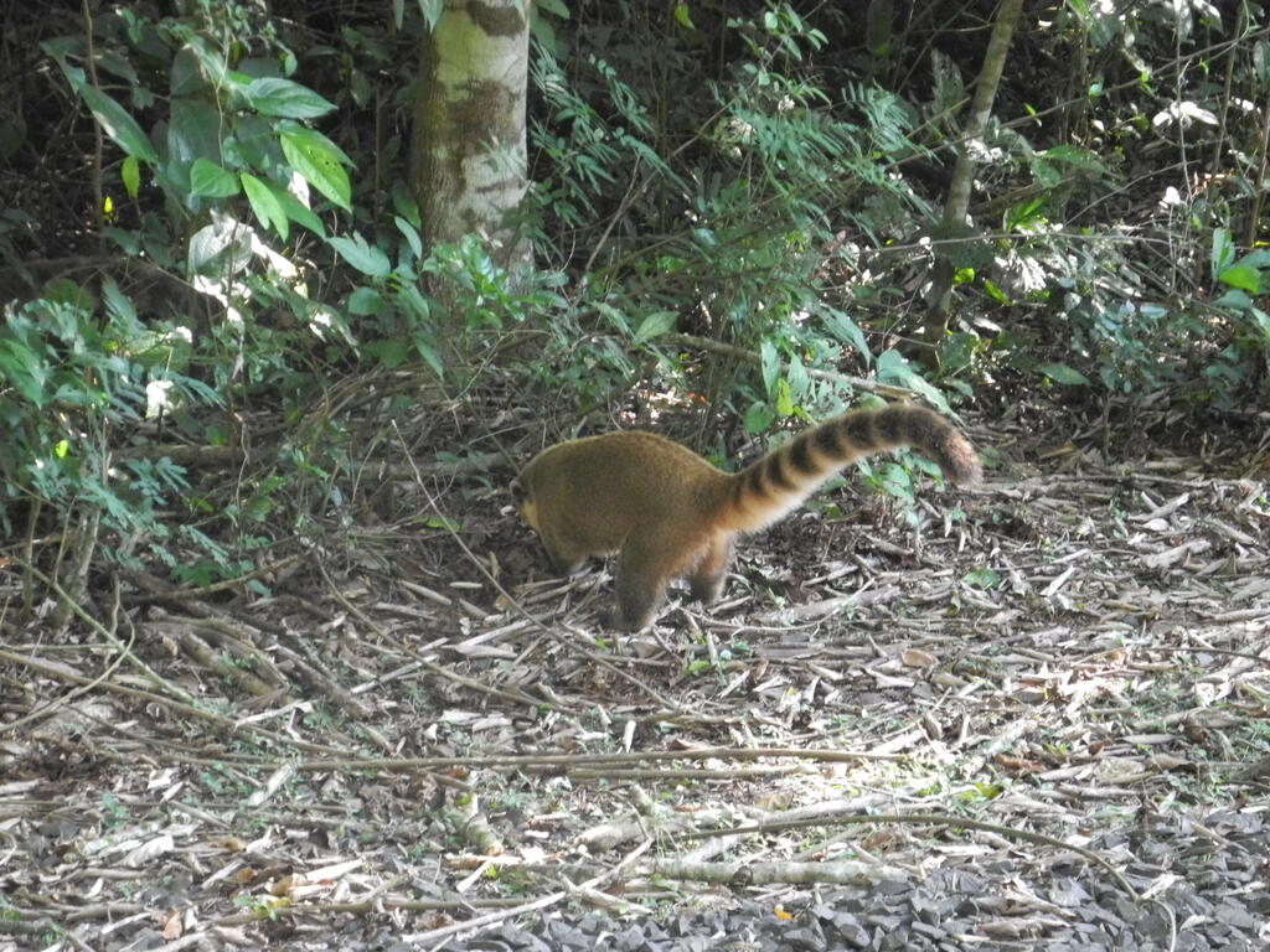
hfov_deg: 18.7
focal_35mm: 105
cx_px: 635
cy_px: 476
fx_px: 3852
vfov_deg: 14.1
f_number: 4.5
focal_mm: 22.5
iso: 800
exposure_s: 1/60
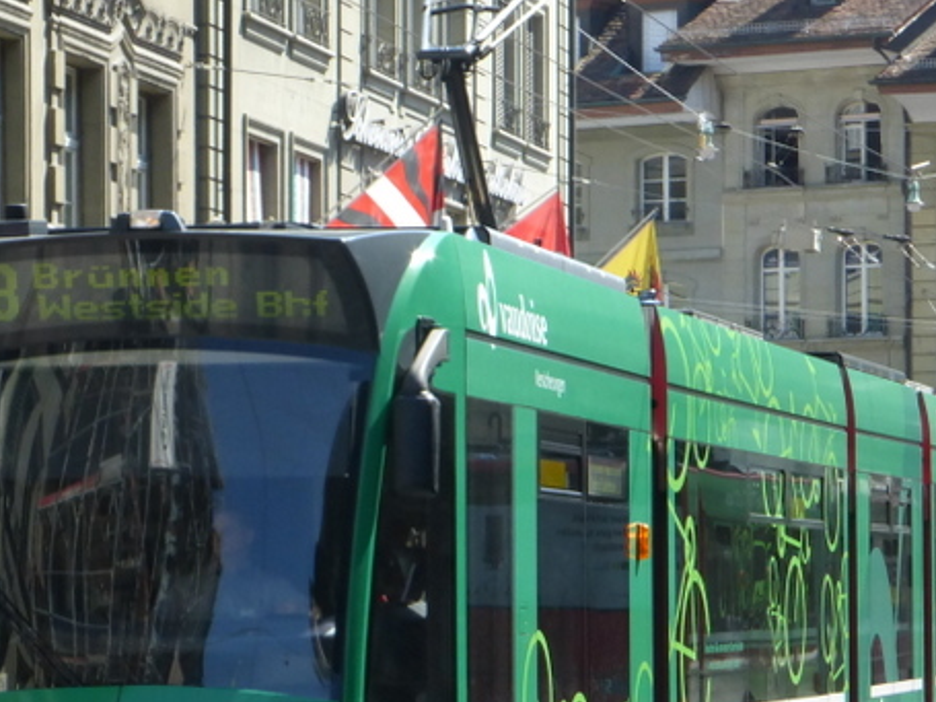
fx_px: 4839
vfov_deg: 8.3
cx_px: 237
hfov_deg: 11.0
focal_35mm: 179
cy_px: 485
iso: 125
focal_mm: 12.5
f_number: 5
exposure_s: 1/250
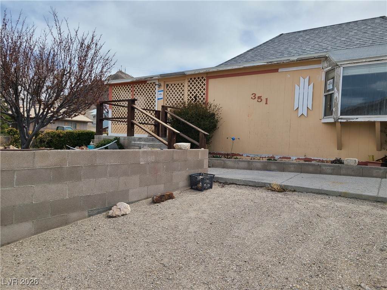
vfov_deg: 53.1
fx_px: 291
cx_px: 194
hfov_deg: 67.3
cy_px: 145
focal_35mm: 26
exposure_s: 1/2531
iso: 40
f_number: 1.8
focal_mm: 5.4
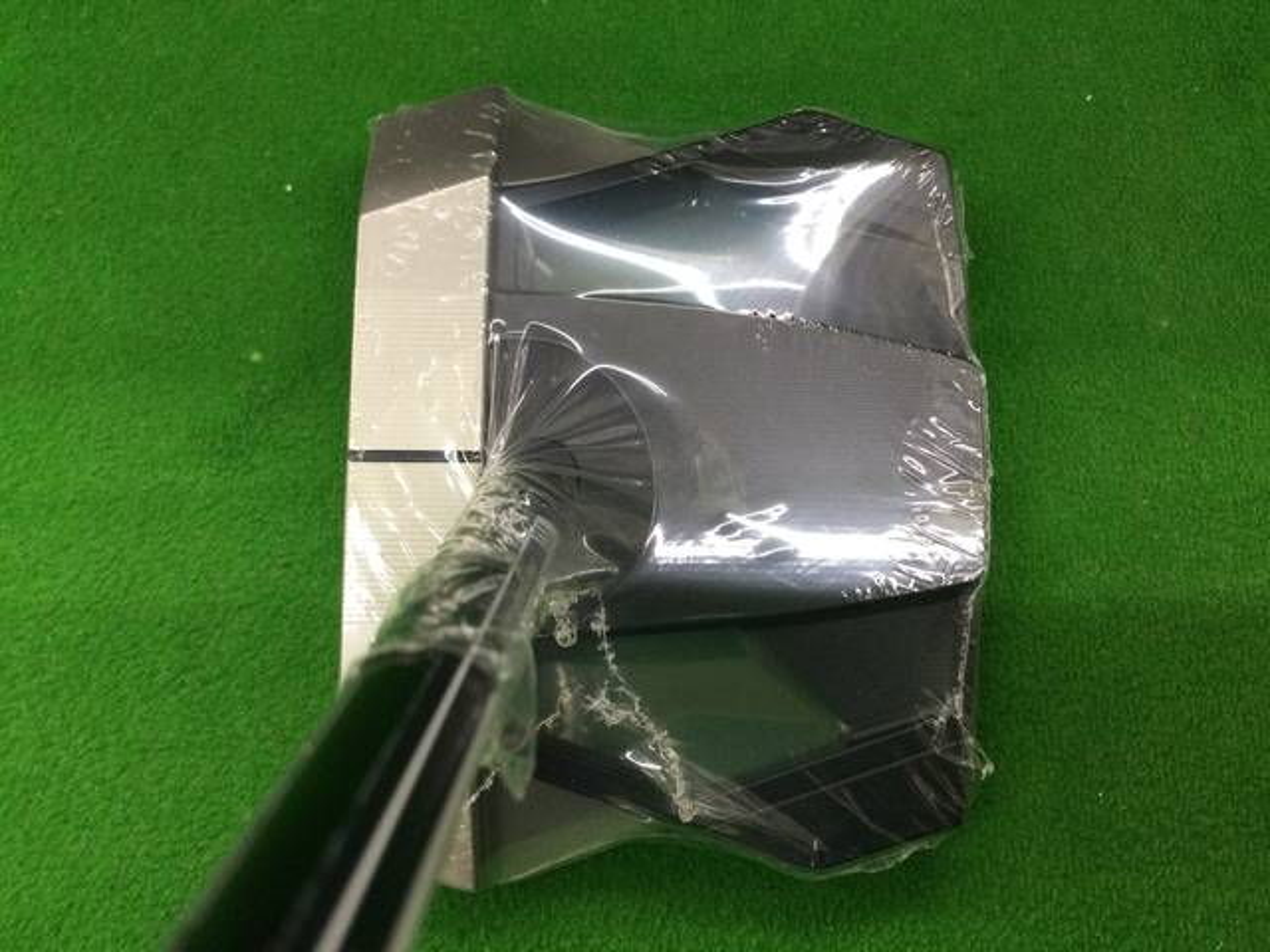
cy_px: 476
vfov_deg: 45.4
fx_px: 1137
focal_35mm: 31
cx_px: 635
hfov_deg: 58.4
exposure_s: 1/30
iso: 80
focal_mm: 3.3
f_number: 2.4
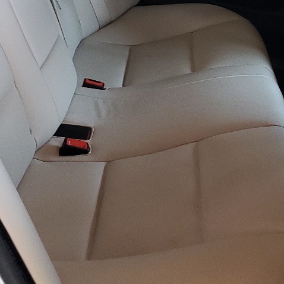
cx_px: 181
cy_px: 20
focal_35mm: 77
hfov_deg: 22.4
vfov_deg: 21.9
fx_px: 715
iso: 106
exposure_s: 1/60.2
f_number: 1.5
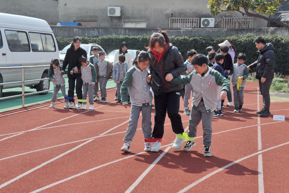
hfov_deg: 31.4
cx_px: 146
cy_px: 96
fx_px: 514
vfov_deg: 21.2
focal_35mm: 64
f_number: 10
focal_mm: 42
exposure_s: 1/400
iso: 200
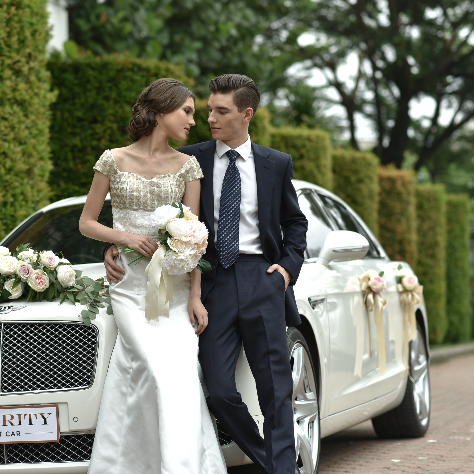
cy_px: 237
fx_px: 1689
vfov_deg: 16.0
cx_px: 164
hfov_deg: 15.9
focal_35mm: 109
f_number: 3.2
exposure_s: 1/400
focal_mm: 85
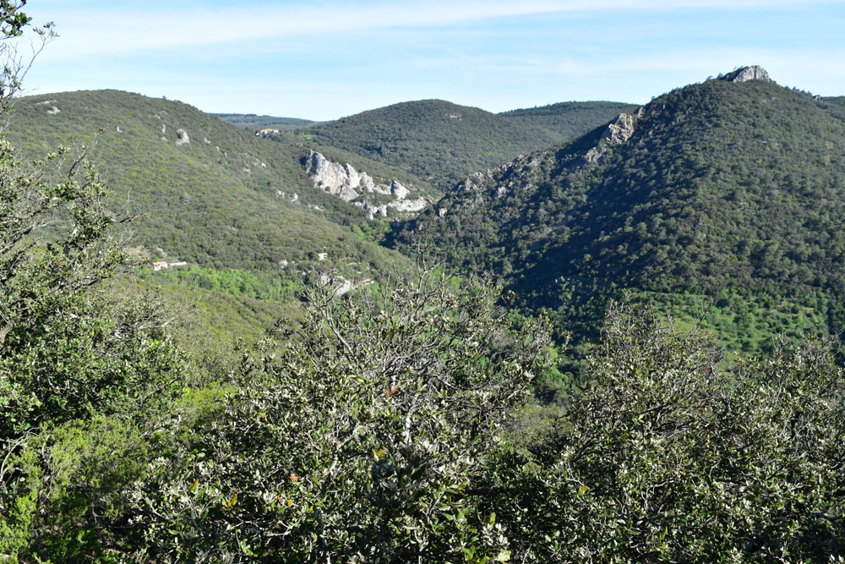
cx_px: 422
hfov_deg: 61.9
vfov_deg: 43.6
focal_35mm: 30
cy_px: 282
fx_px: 704
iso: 400
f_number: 10
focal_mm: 20
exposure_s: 1/400
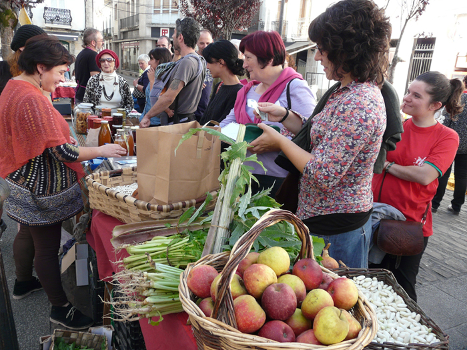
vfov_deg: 49.7
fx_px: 378
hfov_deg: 63.4
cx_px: 234
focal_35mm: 28
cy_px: 175
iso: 100
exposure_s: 1/100
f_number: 3.2
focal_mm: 4.6
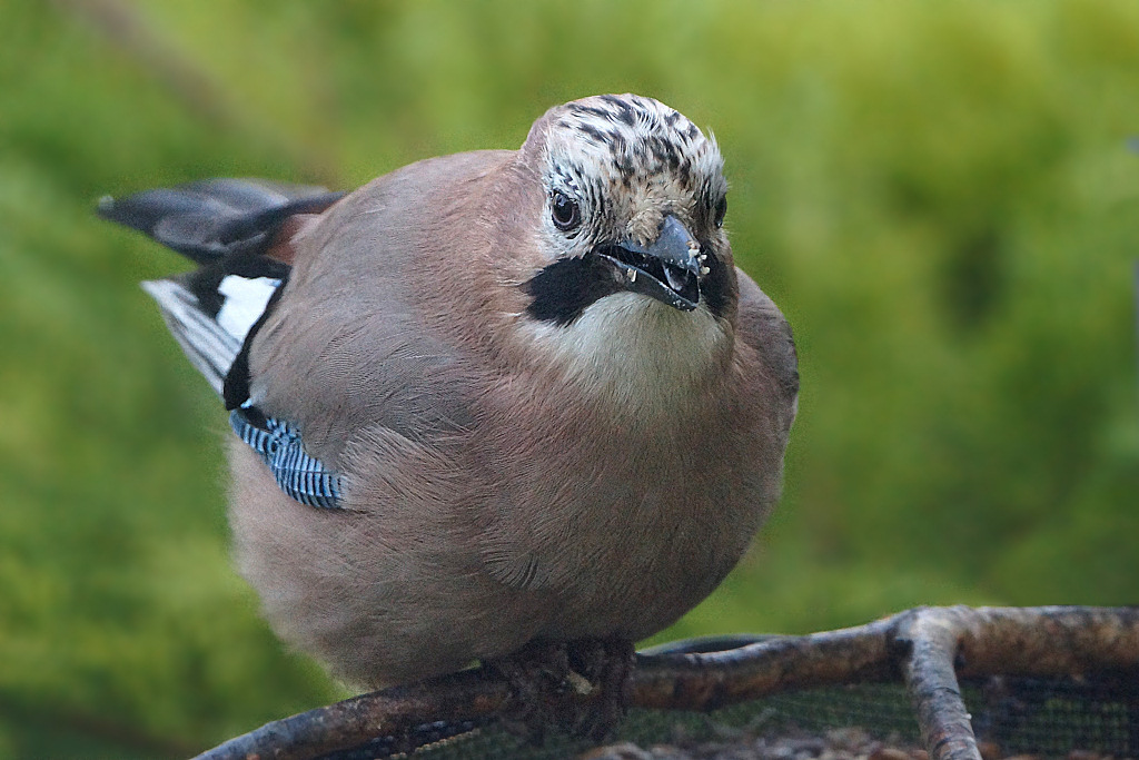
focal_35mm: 600
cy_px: 380
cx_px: 570
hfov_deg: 3.4
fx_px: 18985
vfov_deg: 2.3
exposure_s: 1/400
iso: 1600
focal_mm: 400
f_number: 5.6
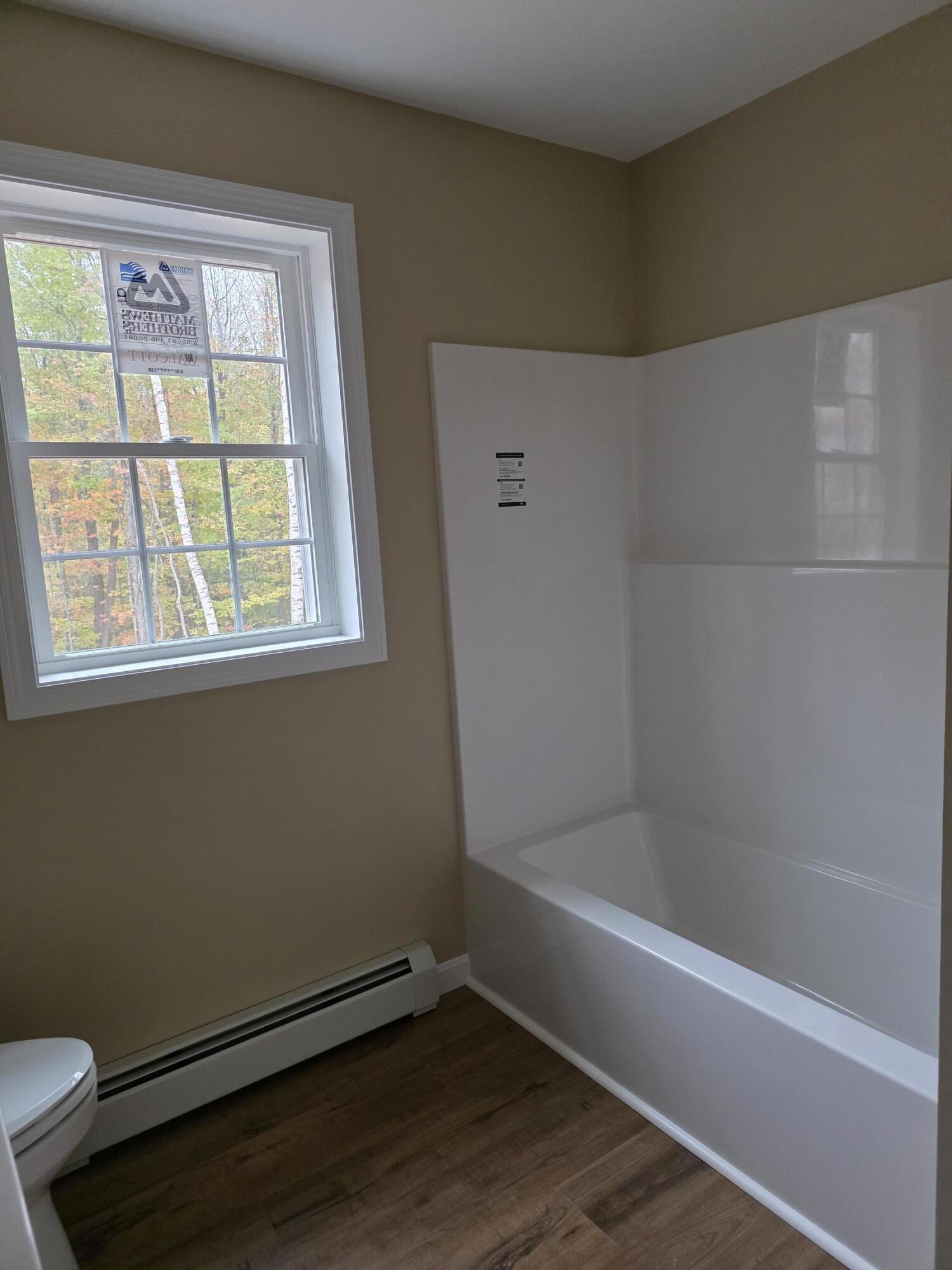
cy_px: 635
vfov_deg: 73.9
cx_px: 476
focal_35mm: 23
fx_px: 843
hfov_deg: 58.9
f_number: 1.7
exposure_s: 1/120
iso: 800
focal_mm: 6.3
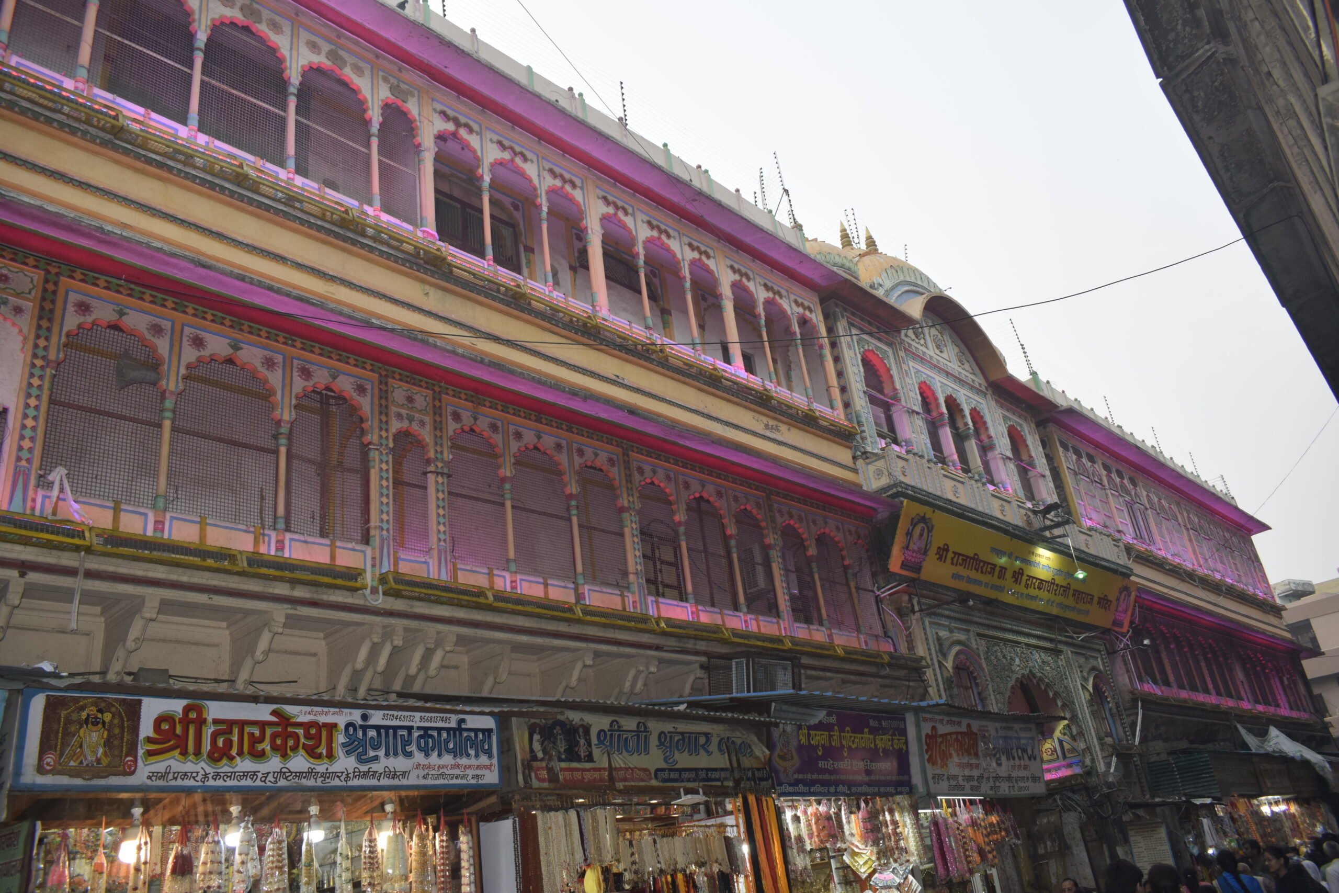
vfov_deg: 47.9
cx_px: 670
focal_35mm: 27
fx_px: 1004
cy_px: 446
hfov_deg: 67.4
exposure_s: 1/125
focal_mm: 18
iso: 450
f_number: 5.6
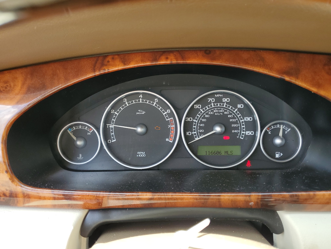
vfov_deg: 53.1
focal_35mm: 26
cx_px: 166
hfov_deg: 67.3
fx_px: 249
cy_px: 124
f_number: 1.5
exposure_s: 1/250
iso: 50
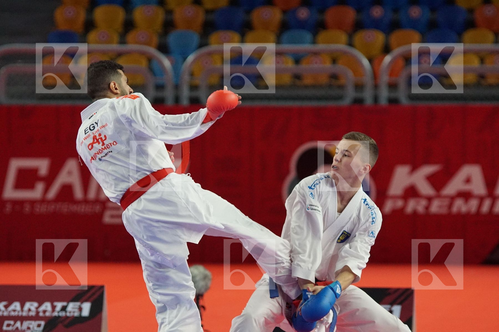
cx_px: 250
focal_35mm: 225
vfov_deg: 6.1
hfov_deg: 9.1
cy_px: 166
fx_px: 3119
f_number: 2.8
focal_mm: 150
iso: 3200
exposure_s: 1/2000
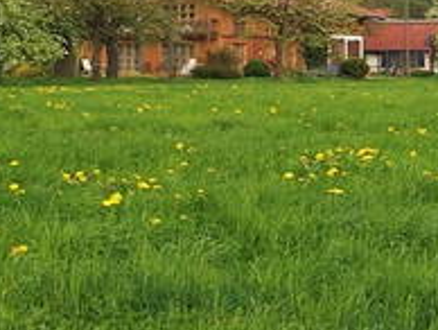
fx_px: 1280
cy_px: 36
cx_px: 334
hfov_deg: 19.3
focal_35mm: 101
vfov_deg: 14.5
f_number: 2.8
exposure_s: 1/400
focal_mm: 7.6
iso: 64
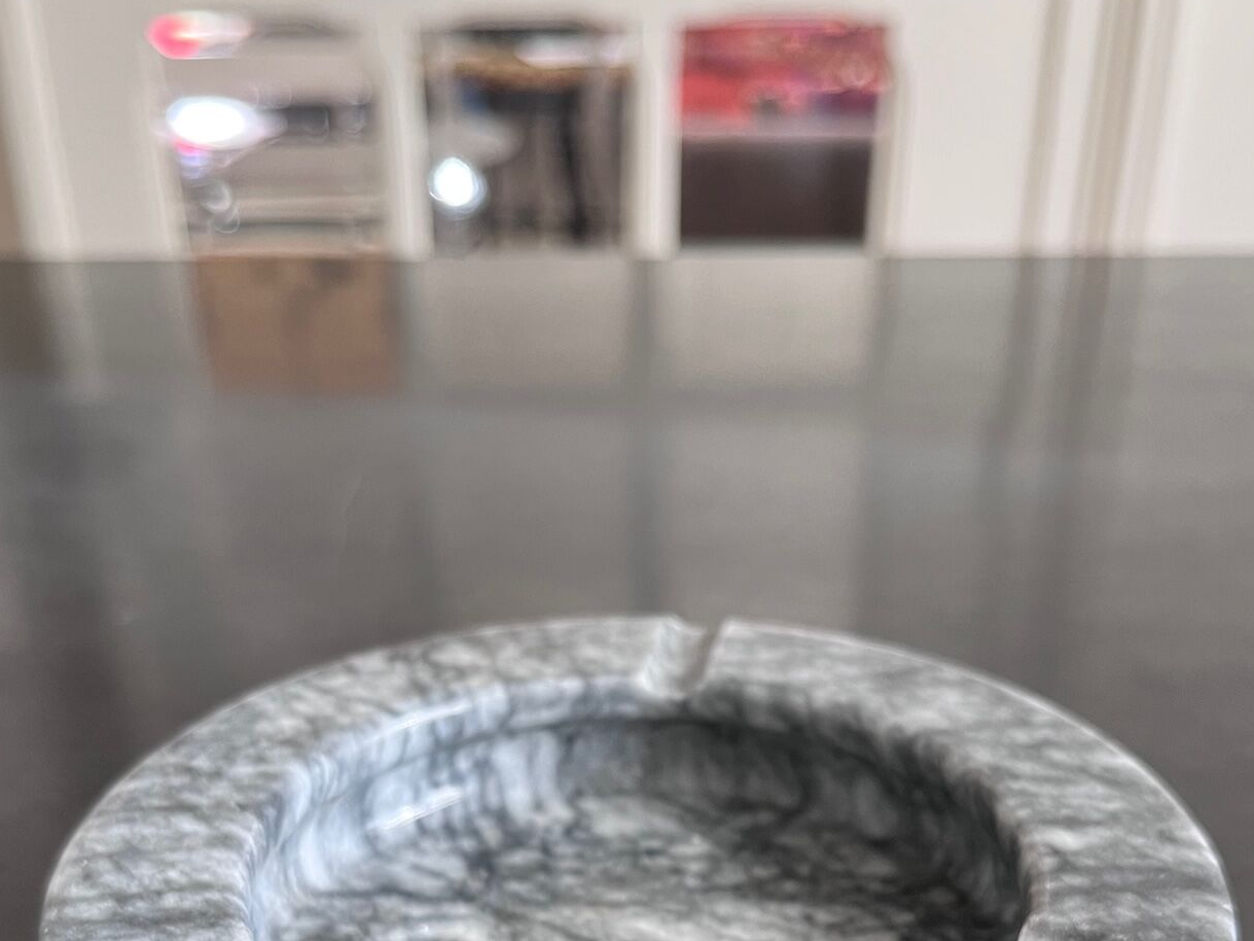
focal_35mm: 43
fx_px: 1558
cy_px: 927
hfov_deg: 43.9
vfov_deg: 31.3
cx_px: 631
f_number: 1.6
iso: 125
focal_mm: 5.1
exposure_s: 1/81
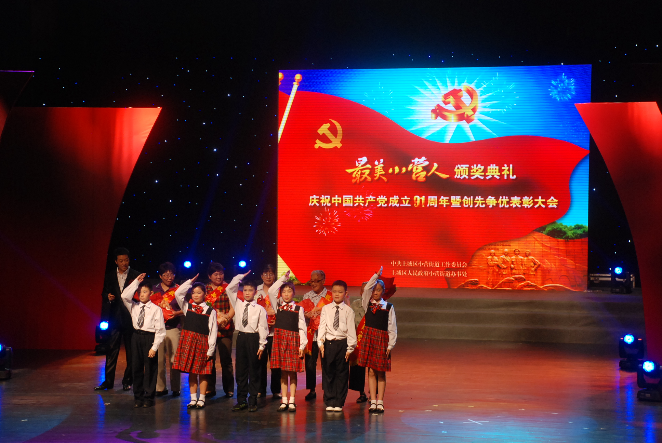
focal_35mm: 87
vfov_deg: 15.8
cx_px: 331
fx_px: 1602
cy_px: 222
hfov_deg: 23.4
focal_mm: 58
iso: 800
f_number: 5.3
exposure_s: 1/125
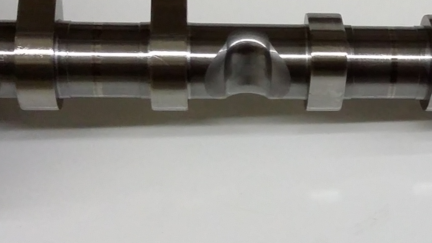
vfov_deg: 12.0
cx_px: 382
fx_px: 1157
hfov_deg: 20.7
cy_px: 119
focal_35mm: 101
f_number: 2.4
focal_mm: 3.4
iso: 160
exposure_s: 1/30
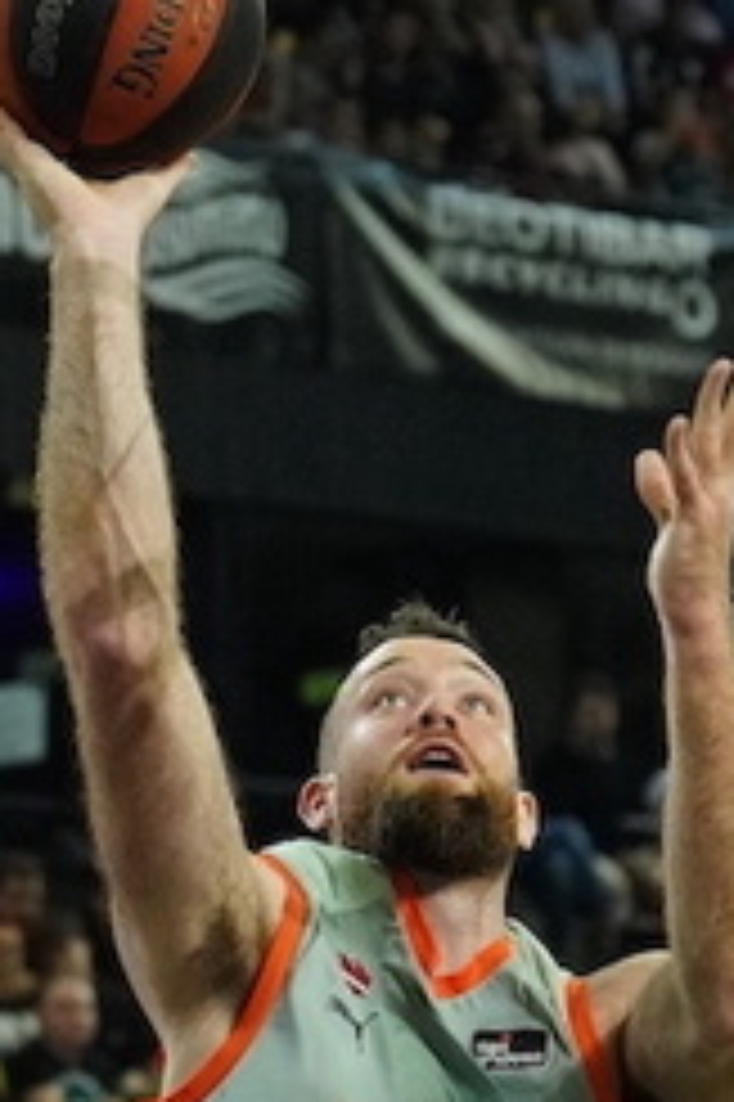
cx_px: 378
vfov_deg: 6.4
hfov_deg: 4.3
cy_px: 661
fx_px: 9800
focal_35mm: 320
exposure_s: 1/1000
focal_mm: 100
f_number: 4.5
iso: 10000
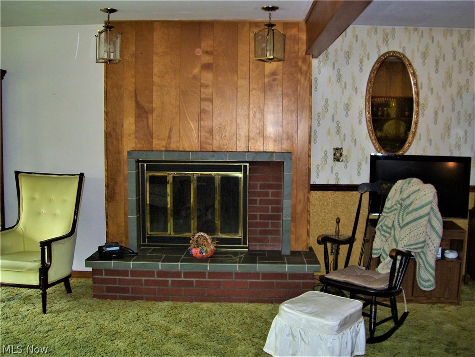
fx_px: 494
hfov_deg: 51.4
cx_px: 238
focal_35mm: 36
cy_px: 178
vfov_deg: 39.7
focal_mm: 6
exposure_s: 1/60
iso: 80
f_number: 2.7
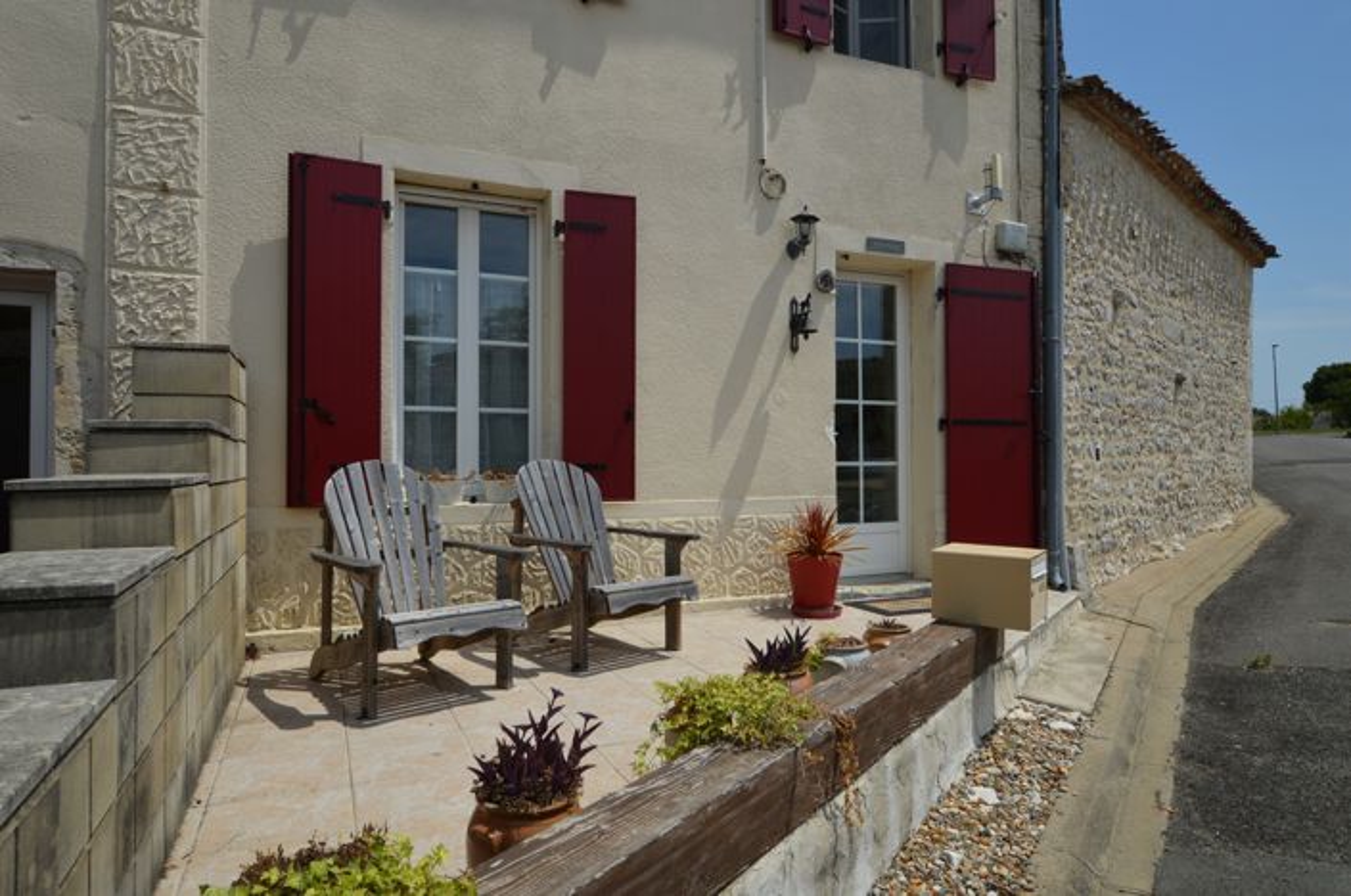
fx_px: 787
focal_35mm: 21
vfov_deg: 59.3
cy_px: 448
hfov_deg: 81.3
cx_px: 676
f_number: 9
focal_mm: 14
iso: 100
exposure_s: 1/320
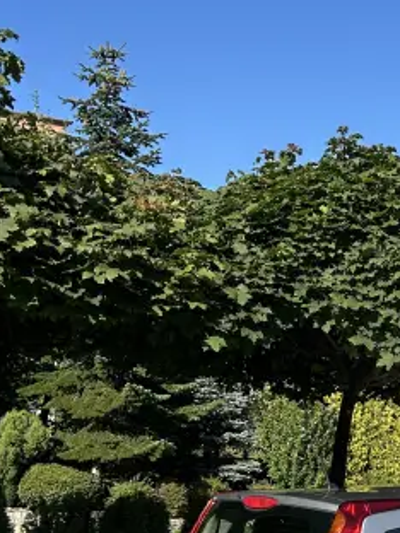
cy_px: 312
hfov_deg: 19.7
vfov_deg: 27.4
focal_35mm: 71
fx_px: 1094
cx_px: 458
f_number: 1.5
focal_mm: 5.7
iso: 50
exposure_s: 1/2457
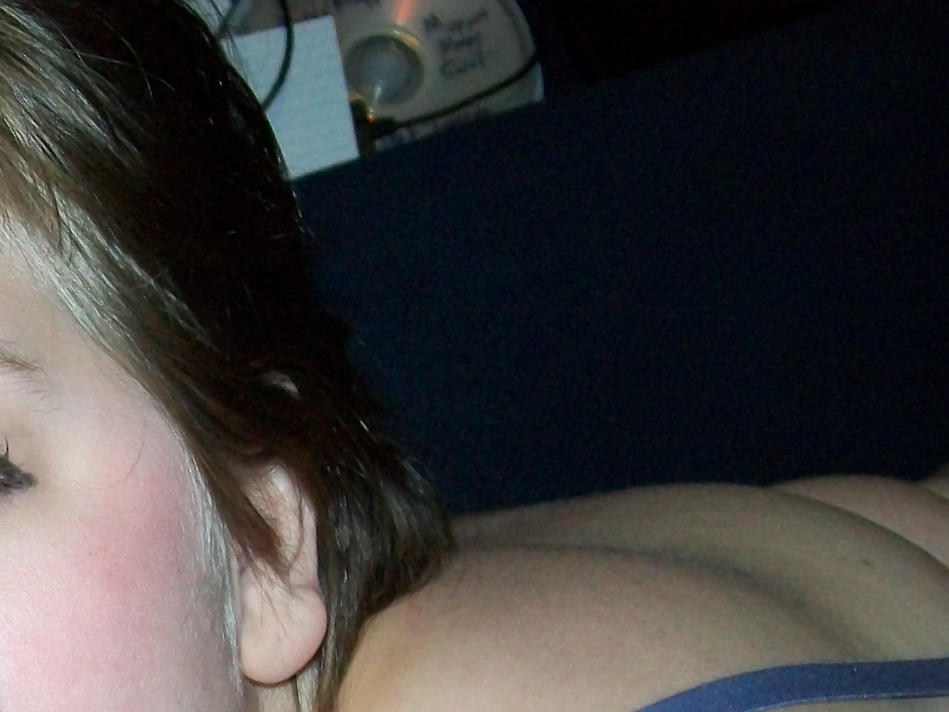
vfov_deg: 16.7
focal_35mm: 86
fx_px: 2358
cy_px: 758
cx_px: -105
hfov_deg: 21.5
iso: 160
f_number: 2.7
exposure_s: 1/60
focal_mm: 6
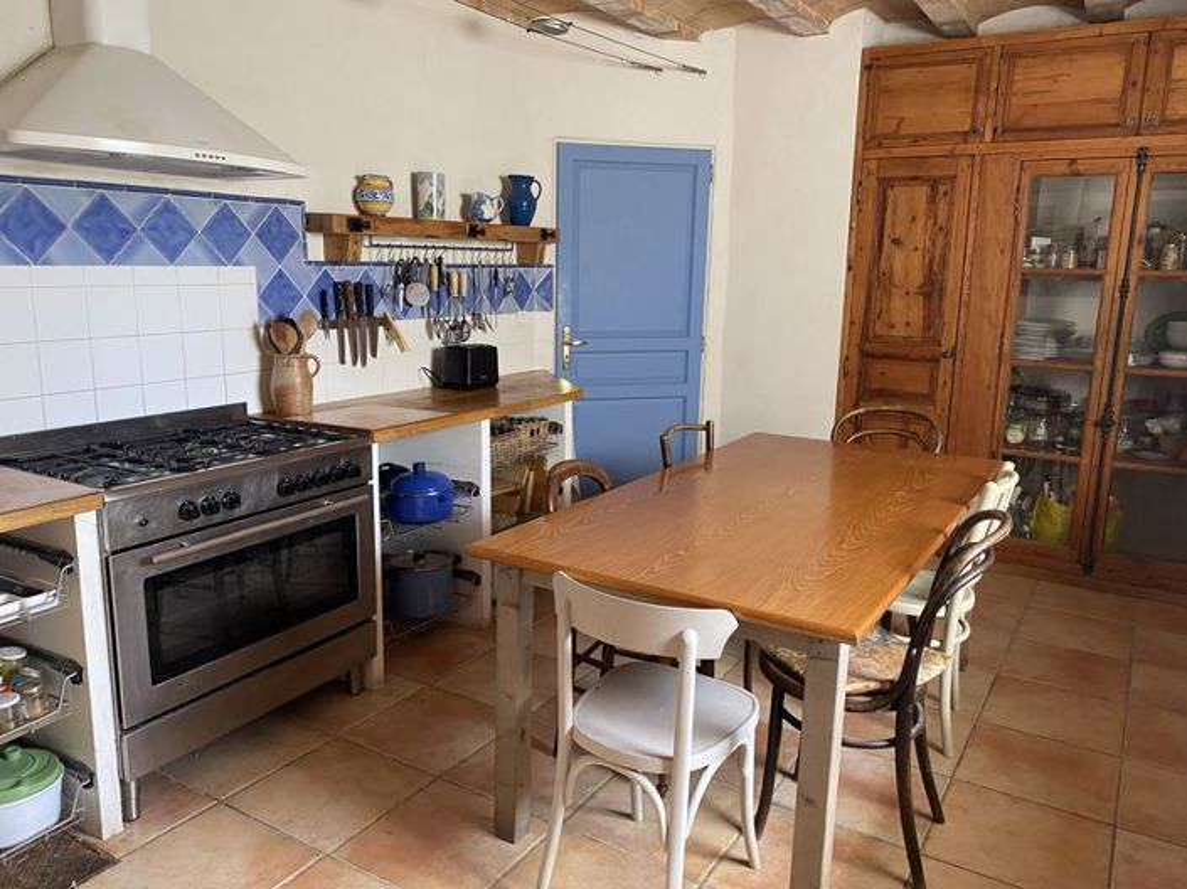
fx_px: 891
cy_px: 444
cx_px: 594
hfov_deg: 67.3
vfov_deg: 53.0
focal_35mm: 26
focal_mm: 4.25
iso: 250
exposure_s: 1/60
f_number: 1.8
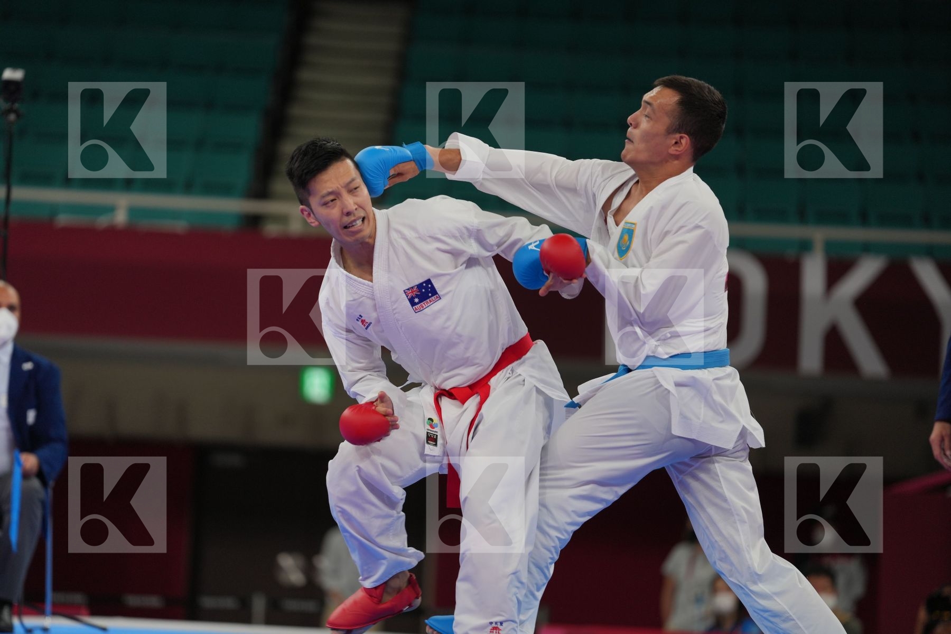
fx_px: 5283
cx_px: 476
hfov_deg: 10.3
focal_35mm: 200
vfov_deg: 6.9
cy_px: 317
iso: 500
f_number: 2.8
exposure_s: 1/1000
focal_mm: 200
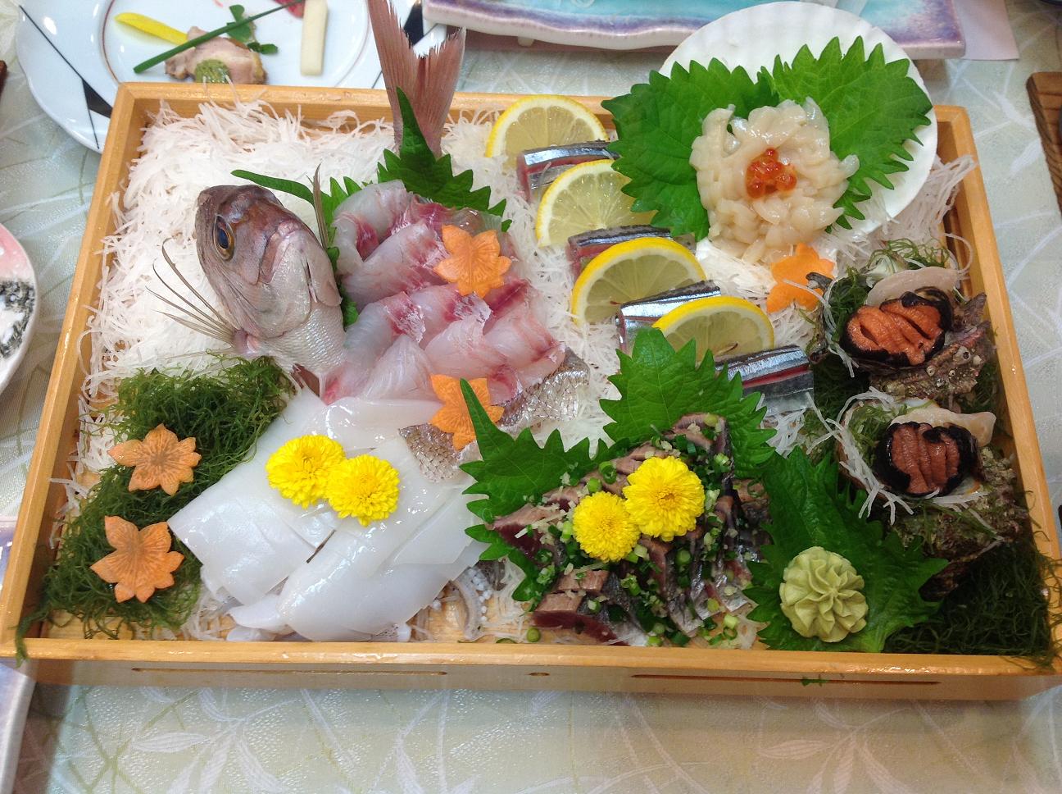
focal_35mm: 35
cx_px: 531
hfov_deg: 52.7
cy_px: 397
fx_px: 1072
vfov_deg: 40.6
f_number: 2.4
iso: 50
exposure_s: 1/30
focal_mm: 4.28
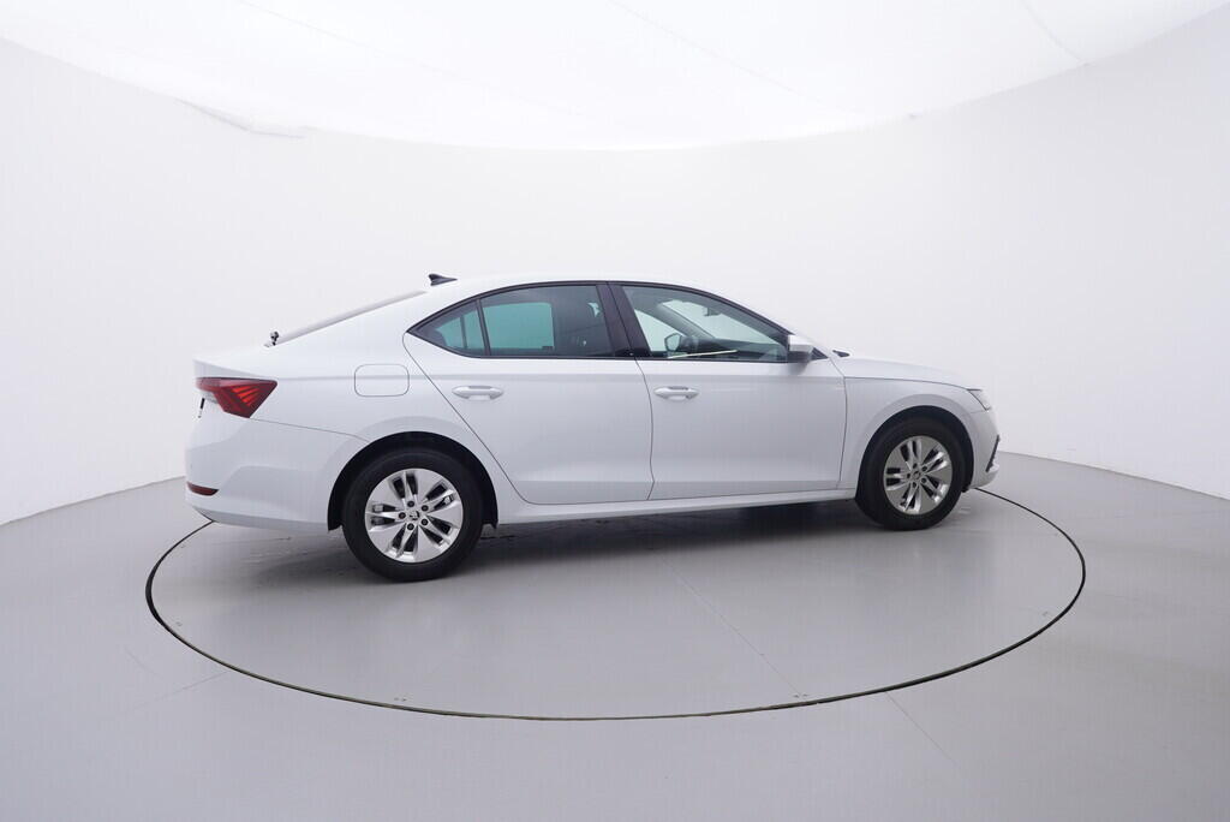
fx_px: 769
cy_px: 411
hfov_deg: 77.3
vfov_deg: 56.2
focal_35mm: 22
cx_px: 615
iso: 200
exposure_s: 1/80
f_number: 5
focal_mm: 15
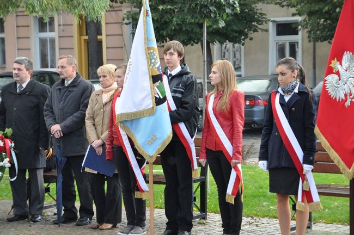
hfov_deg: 20.9
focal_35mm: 98
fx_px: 958
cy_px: 118
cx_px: 177
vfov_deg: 14.0
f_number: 5
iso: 2200
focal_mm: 65
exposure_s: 1/250
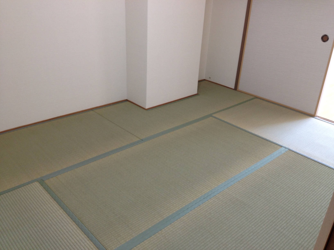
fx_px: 338
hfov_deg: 52.6
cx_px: 167
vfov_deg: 40.7
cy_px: 125
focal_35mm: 35
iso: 64
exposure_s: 1/20
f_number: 2.4
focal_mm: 4.28
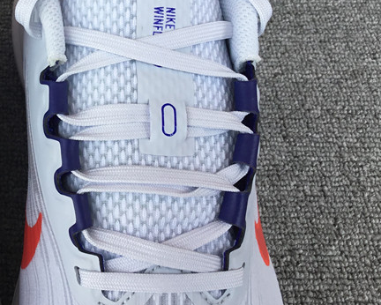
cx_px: 2
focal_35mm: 63
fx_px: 711
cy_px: 63
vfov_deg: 23.9
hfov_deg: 28.2
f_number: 2.4
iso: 25
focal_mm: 3.3
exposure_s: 1/357
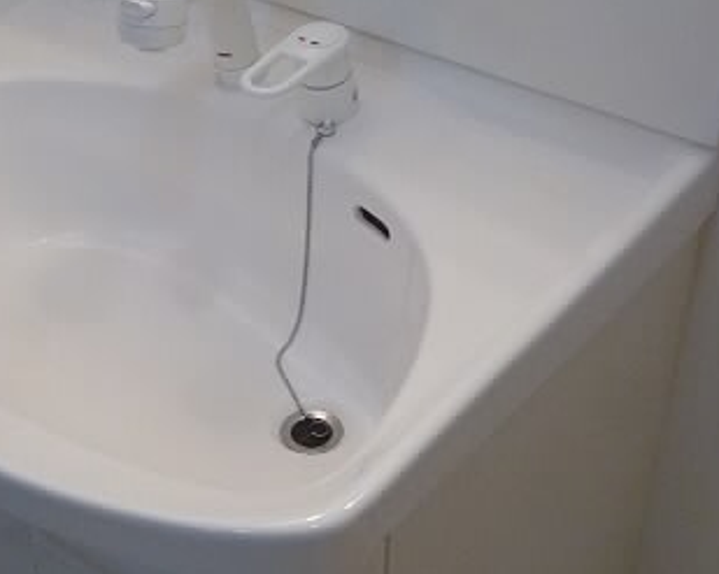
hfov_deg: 30.2
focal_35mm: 62
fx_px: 1319
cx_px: 228
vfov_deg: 24.6
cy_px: 301
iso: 400
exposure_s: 1/60
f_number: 3.1
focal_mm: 5
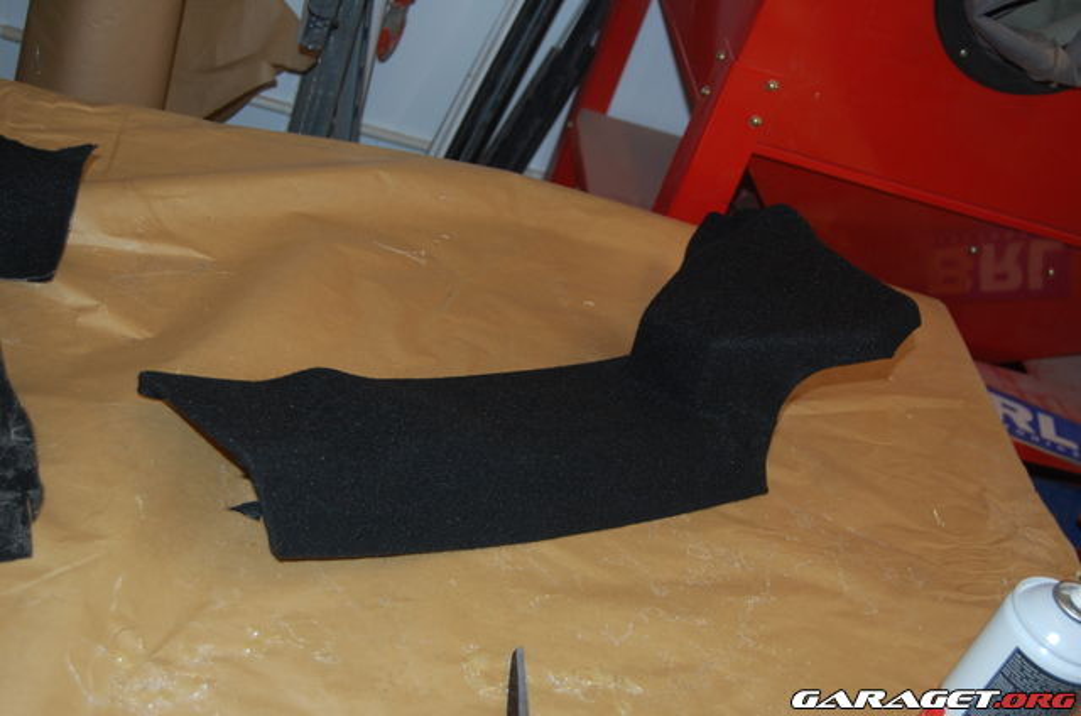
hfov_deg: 42.4
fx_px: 1394
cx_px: 540
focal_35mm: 46
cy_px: 358
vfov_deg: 28.8
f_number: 4.5
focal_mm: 31
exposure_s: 1/60
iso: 400
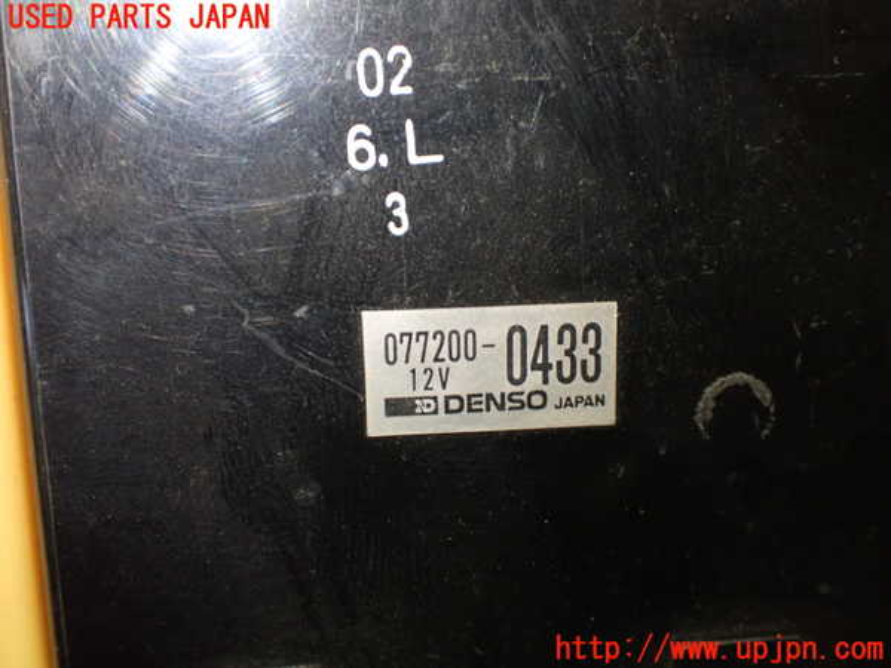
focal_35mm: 38
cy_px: 334
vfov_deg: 37.7
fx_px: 978
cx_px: 446
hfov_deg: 49.0
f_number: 2.7
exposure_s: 1/100
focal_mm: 6.83
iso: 800
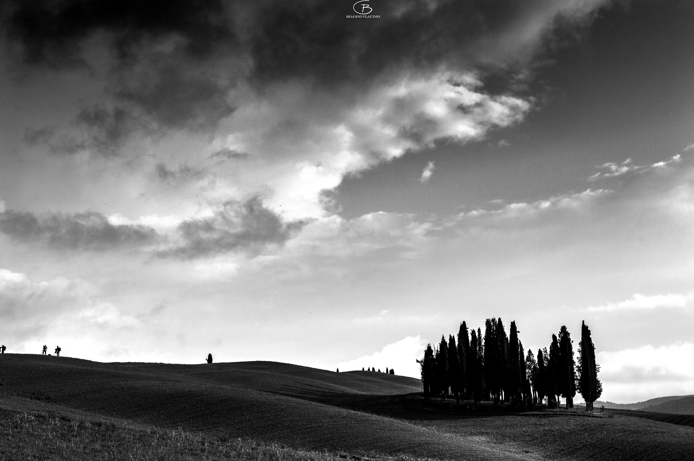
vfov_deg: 28.0
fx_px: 925
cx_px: 347
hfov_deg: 41.1
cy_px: 230
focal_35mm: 48
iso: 100
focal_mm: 32
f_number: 13
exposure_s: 1/200
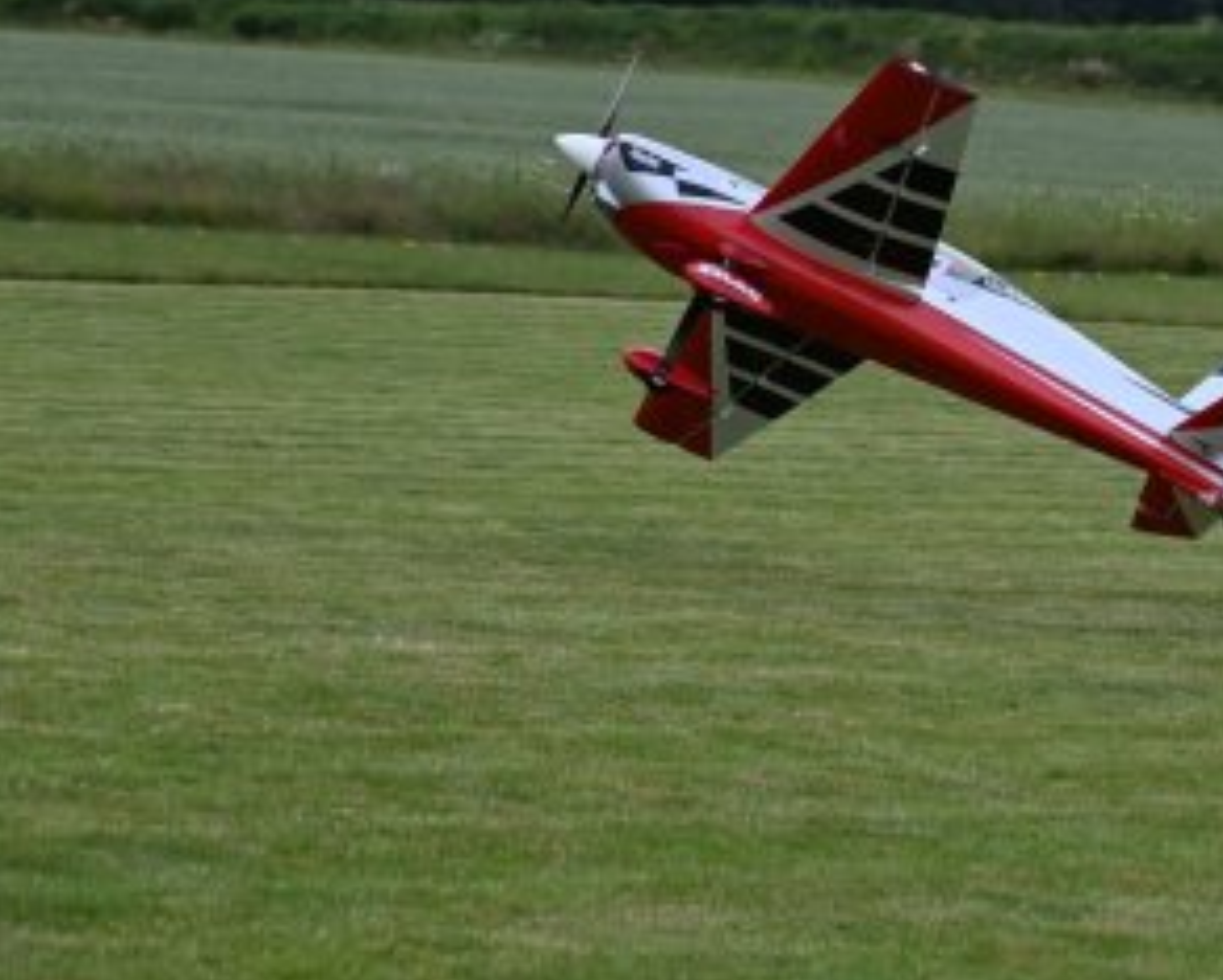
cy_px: 343
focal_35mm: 192
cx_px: 1005
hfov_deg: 10.0
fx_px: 6954
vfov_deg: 8.1
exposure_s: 1/1000
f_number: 5
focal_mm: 80
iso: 640
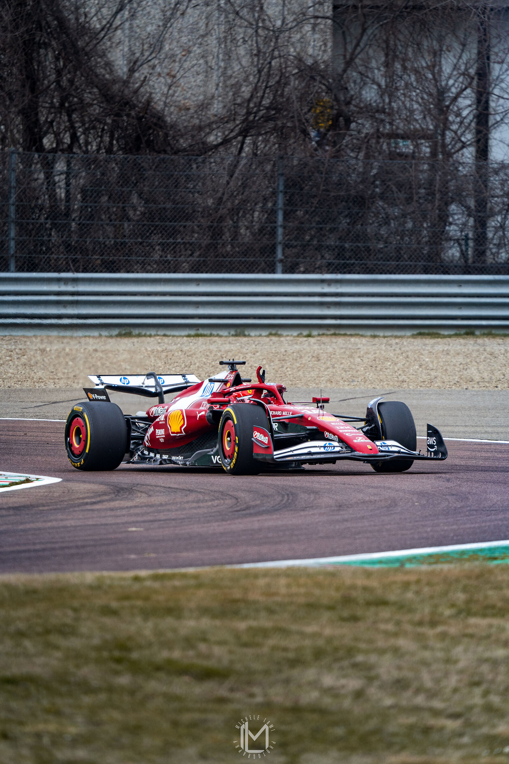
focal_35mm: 500
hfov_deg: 2.7
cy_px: 382
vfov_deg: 4.1
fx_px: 10603
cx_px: 254
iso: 1000
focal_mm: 500
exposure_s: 1/1600
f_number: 6.3
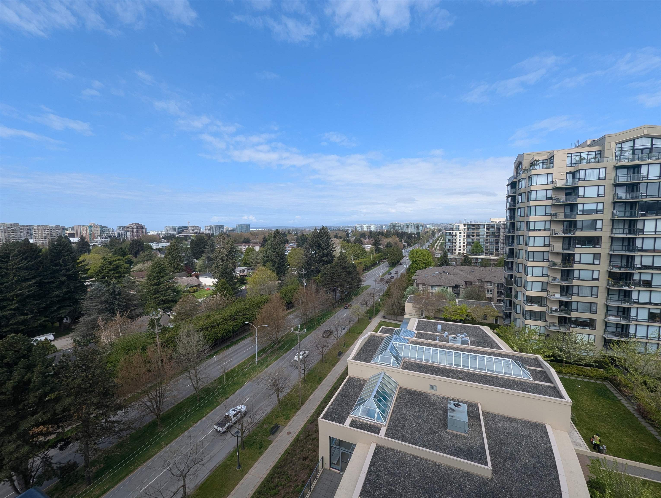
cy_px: 249
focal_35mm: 13
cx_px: 330
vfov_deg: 90.1
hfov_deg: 106.1
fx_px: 249
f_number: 2.2
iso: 48
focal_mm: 1.95
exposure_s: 1/1208
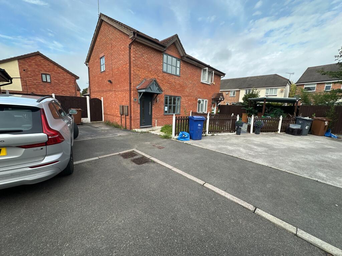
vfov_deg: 85.7
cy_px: 128
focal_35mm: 14
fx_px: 138
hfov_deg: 102.1
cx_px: 171
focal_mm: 2.22
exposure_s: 1/362
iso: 40
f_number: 2.2
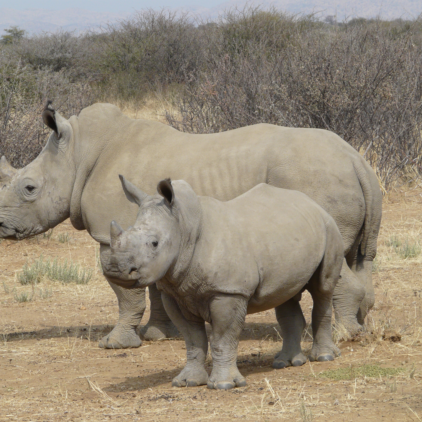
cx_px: 144
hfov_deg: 8.0
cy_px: 212
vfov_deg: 8.0
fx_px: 3034
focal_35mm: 220
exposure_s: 1/500
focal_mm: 30.6
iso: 100
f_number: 5.6
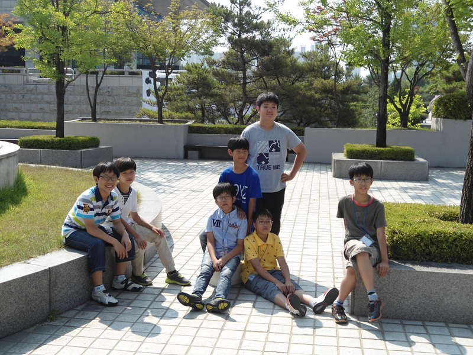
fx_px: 601
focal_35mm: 44
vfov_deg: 32.9
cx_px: 236
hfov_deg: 42.9
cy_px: 178
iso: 80
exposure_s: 1/500
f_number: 3.5
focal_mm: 7.9
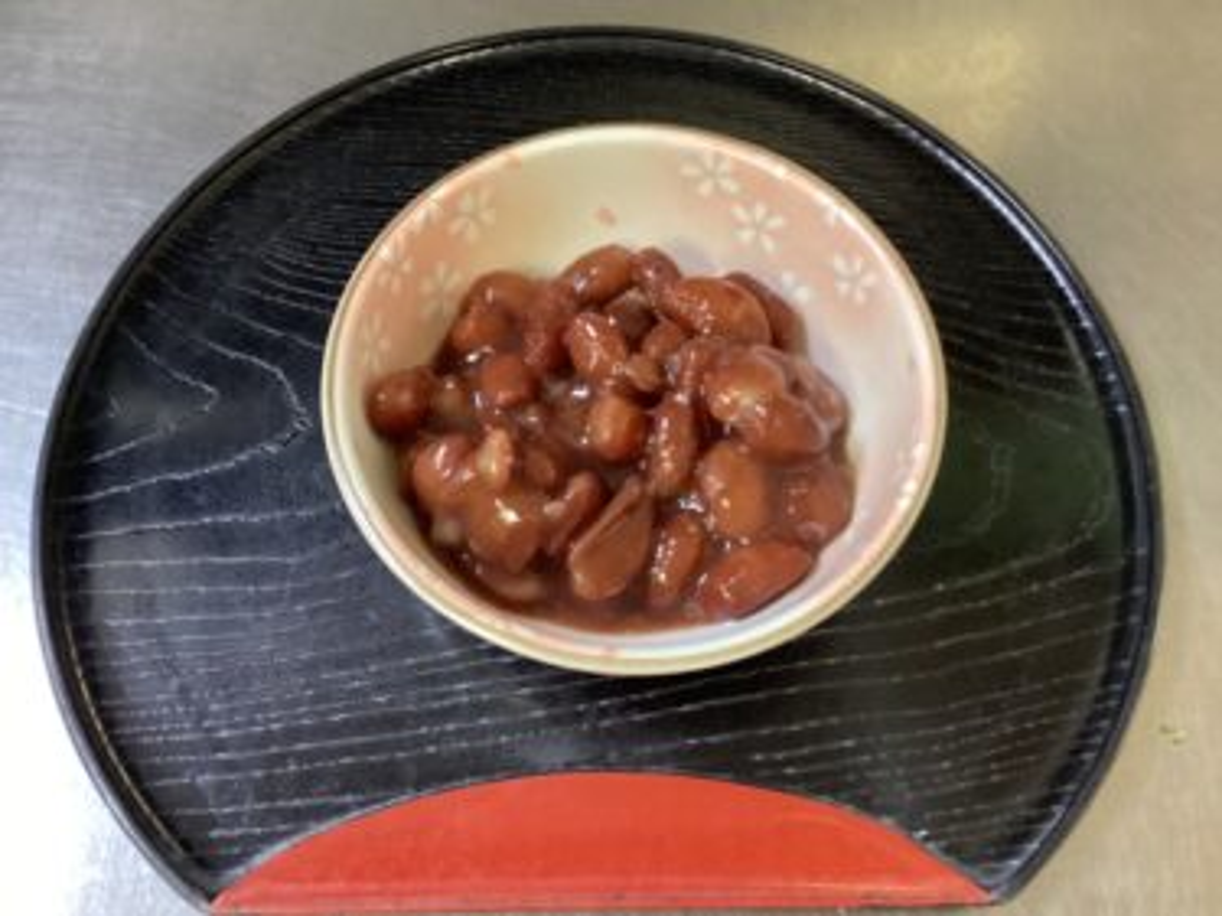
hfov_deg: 58.4
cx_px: 611
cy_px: 458
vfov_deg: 45.4
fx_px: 1094
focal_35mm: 31
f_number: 2.4
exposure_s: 1/40
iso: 400
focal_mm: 3.3
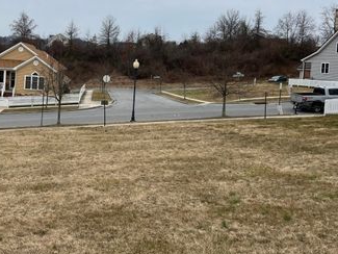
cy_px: 79
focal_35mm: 40
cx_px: 115
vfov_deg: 35.5
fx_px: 391
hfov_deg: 46.1
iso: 50
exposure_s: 1/1266
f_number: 1.5
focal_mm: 5.7
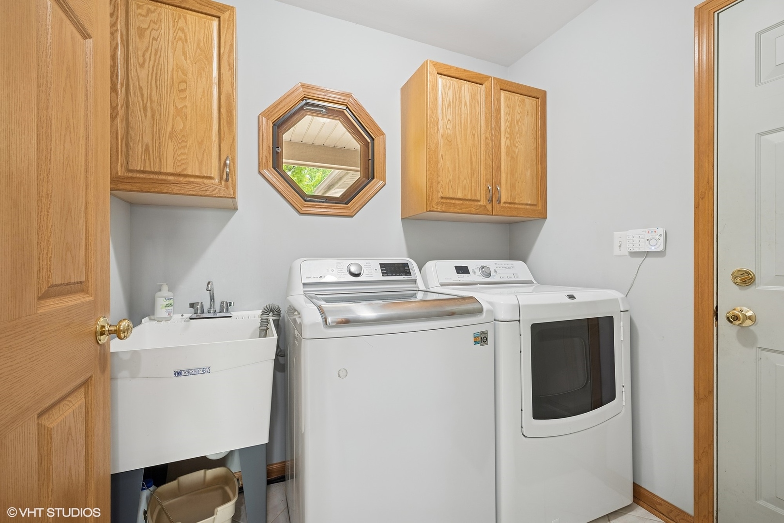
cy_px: 262
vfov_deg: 77.3
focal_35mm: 15
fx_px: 327
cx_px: 392
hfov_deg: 100.4
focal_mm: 15
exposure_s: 1/8
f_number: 9.5
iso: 200
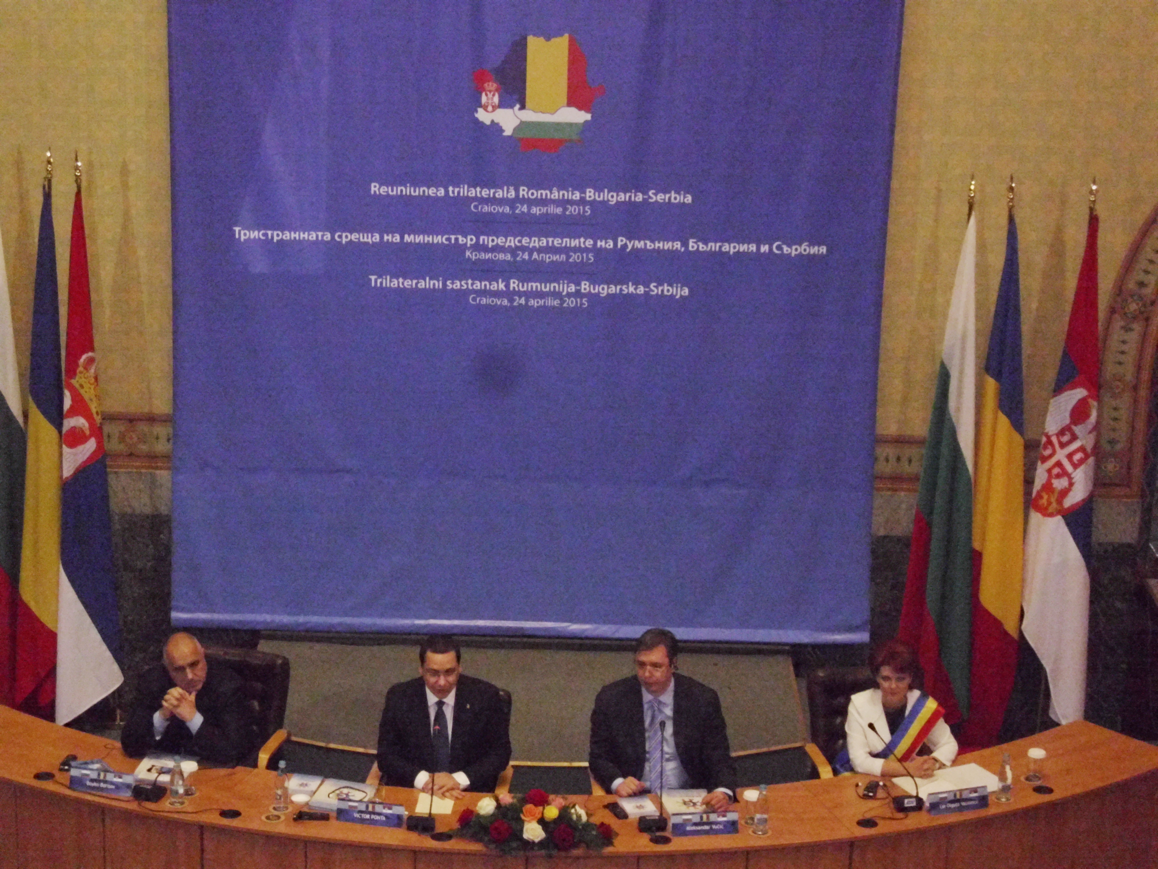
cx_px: 579
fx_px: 2843
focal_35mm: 85
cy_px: 434
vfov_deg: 17.4
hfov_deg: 23.0
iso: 800
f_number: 4.8
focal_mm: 14.8
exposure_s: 1/60
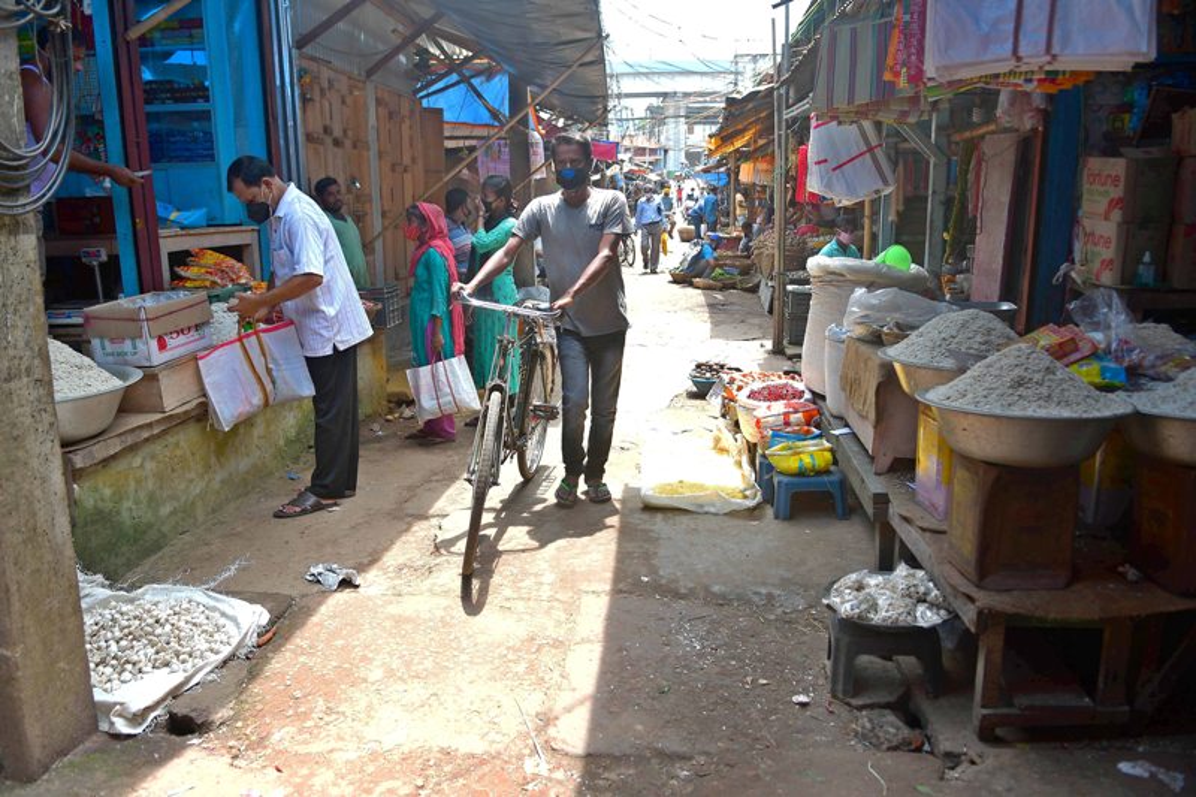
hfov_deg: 70.4
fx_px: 847
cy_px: 398
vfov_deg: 50.4
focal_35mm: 26
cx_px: 598
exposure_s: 1/160
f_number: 2.8
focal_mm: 17
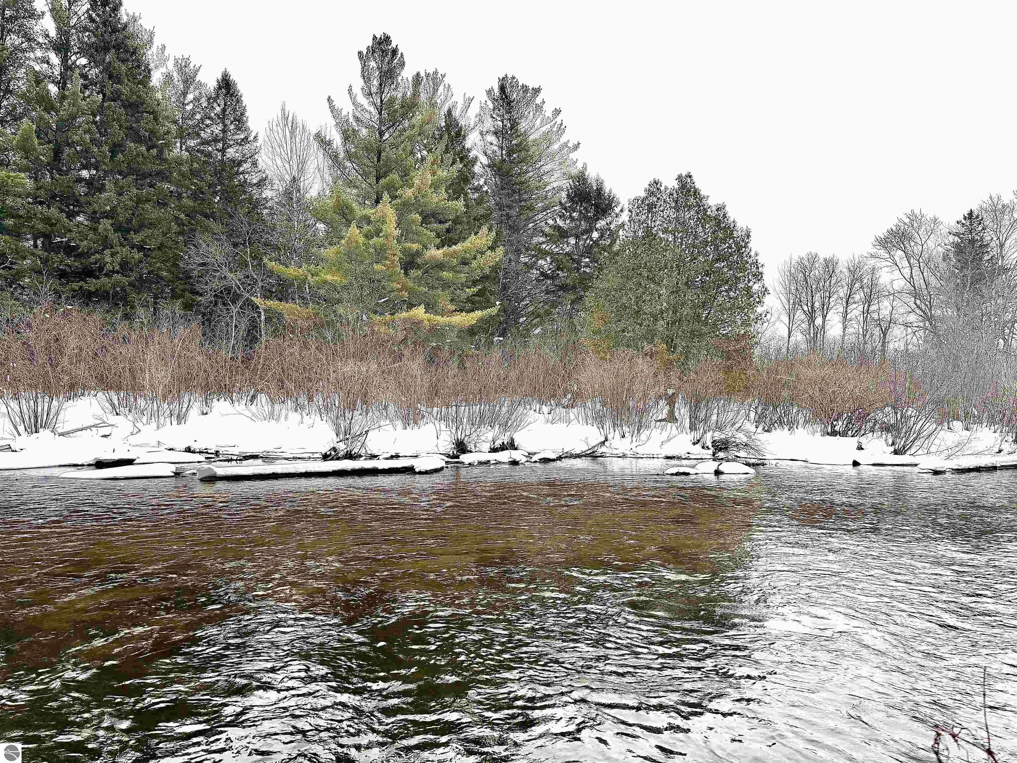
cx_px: 508
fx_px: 705
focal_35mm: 24
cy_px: 382
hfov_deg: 71.6
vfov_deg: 56.8
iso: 80
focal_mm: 6.76
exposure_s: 1/3279
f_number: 1.78
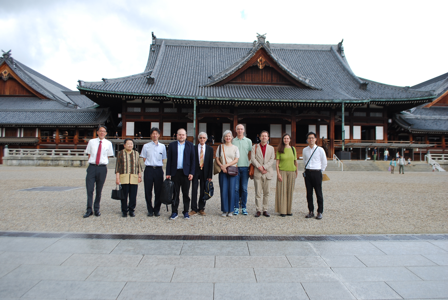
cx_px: 224
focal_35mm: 30
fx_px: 374
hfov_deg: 61.8
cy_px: 150
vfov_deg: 43.8
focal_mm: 20
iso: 100
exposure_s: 1/125
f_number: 5.6
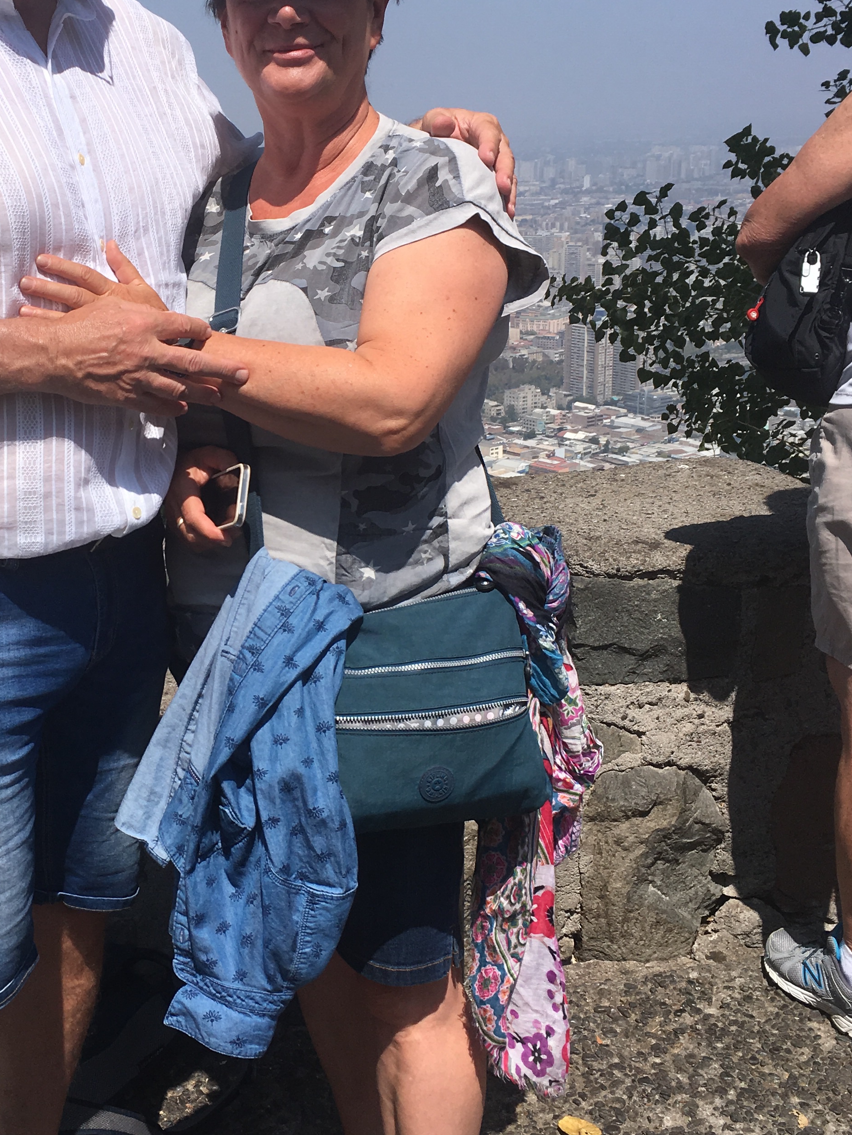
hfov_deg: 30.3
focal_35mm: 47
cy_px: 513
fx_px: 1542
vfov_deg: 40.4
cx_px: 196
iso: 25
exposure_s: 1/2198
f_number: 2.2
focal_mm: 4.15
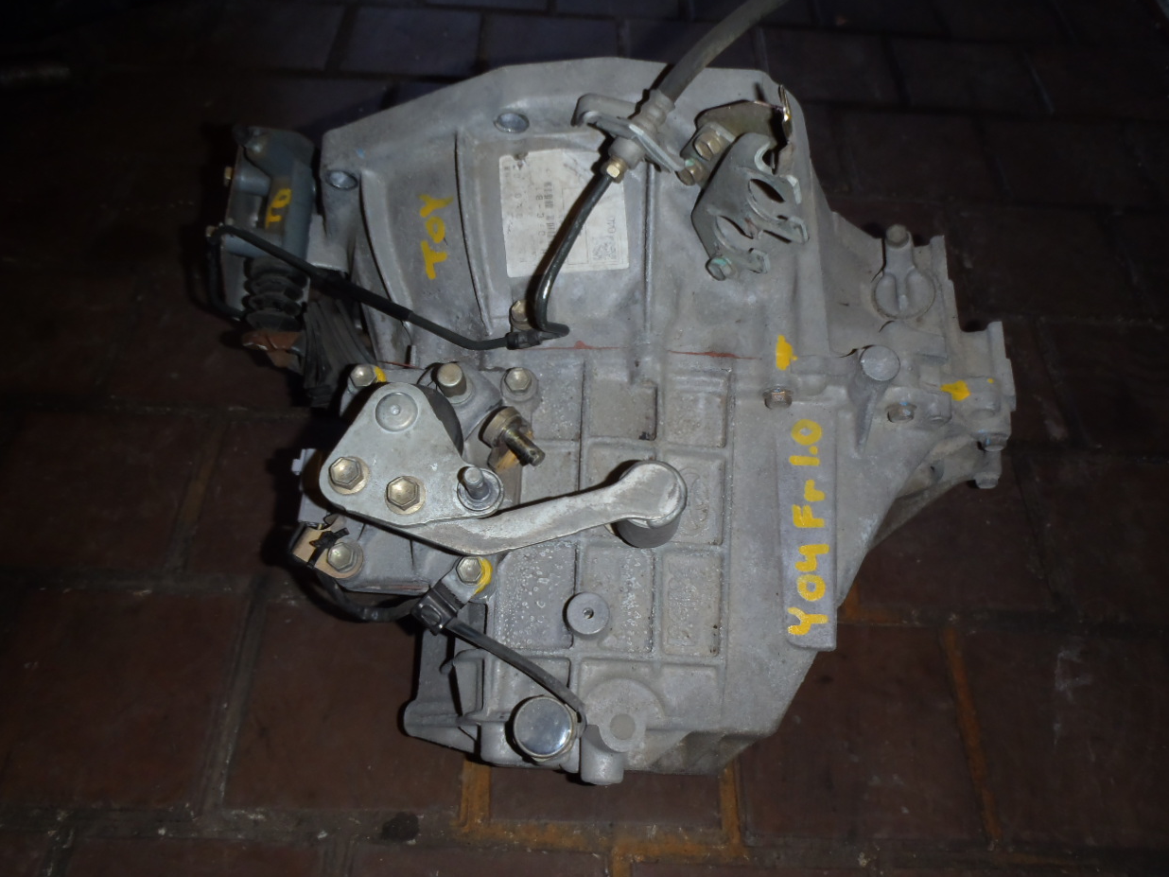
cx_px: 574
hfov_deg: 61.7
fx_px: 979
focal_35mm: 29
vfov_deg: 48.2
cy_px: 442
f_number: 3.9
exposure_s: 1/30
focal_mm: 5
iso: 100
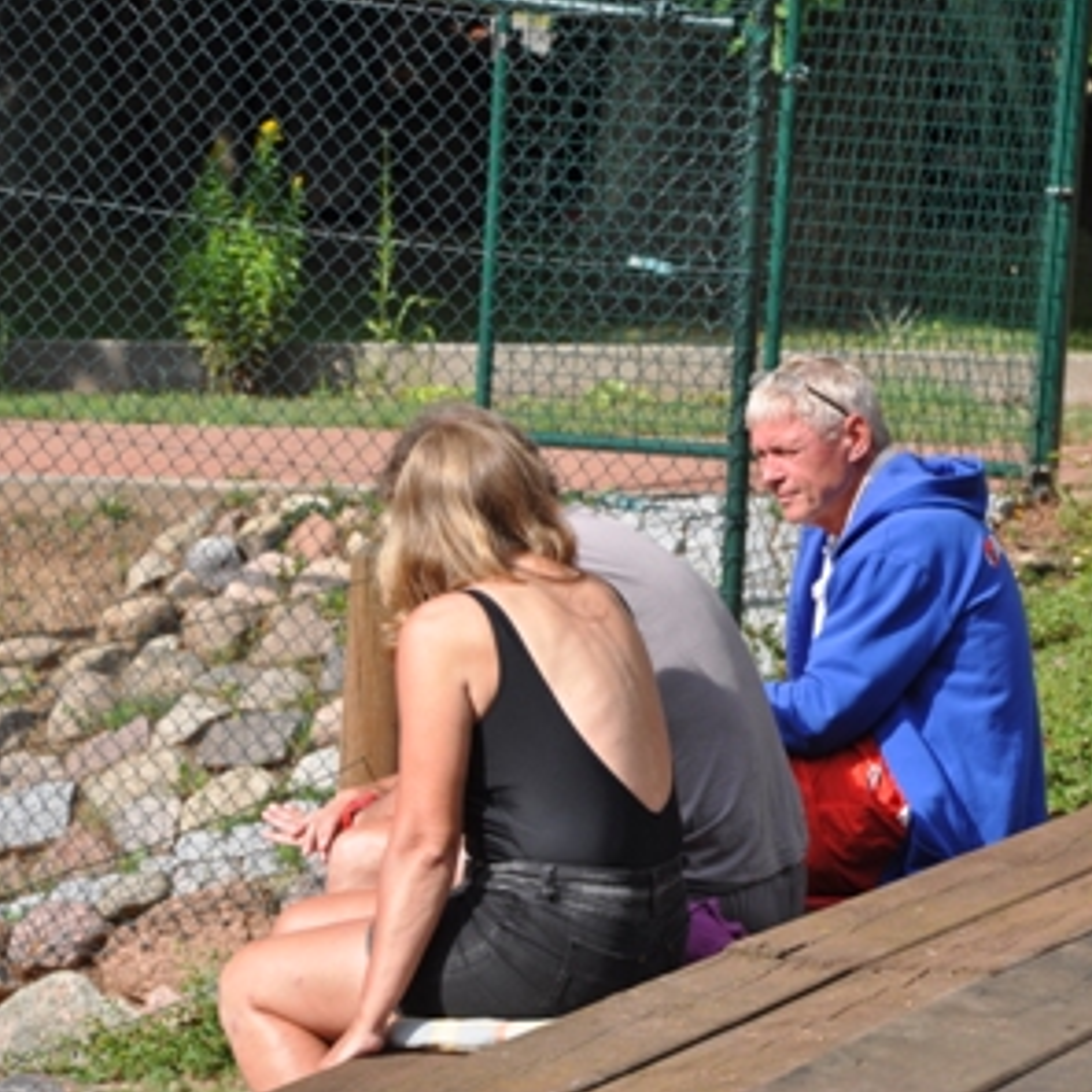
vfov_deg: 8.6
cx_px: 786
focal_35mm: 203
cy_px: 546
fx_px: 7232
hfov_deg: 8.6
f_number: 9
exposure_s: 1/320
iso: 200
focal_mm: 105
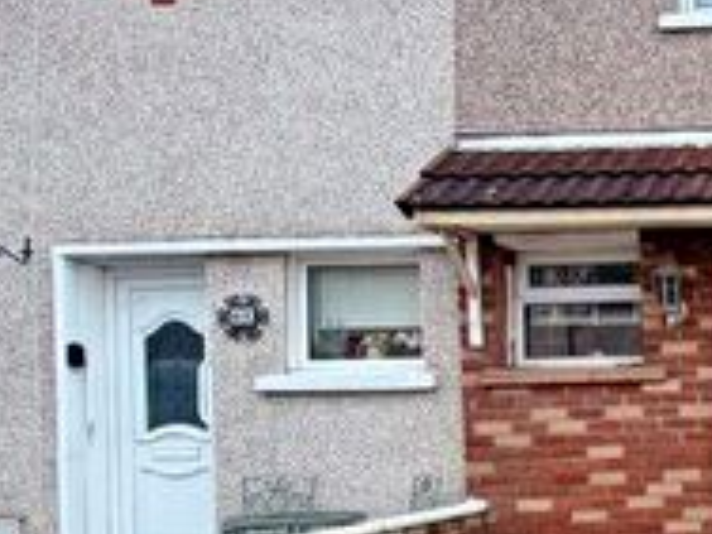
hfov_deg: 28.6
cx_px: 973
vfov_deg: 27.6
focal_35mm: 52
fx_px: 1070
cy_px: 411
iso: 160
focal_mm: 2.22
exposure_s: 1/121
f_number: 2.2
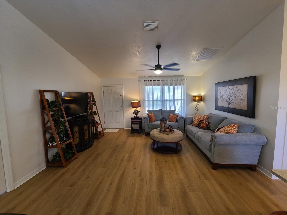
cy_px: 108
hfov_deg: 106.2
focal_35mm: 13
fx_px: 108
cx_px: 144
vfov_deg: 89.9
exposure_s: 1/60
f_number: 2.2
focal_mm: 2.2
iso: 200
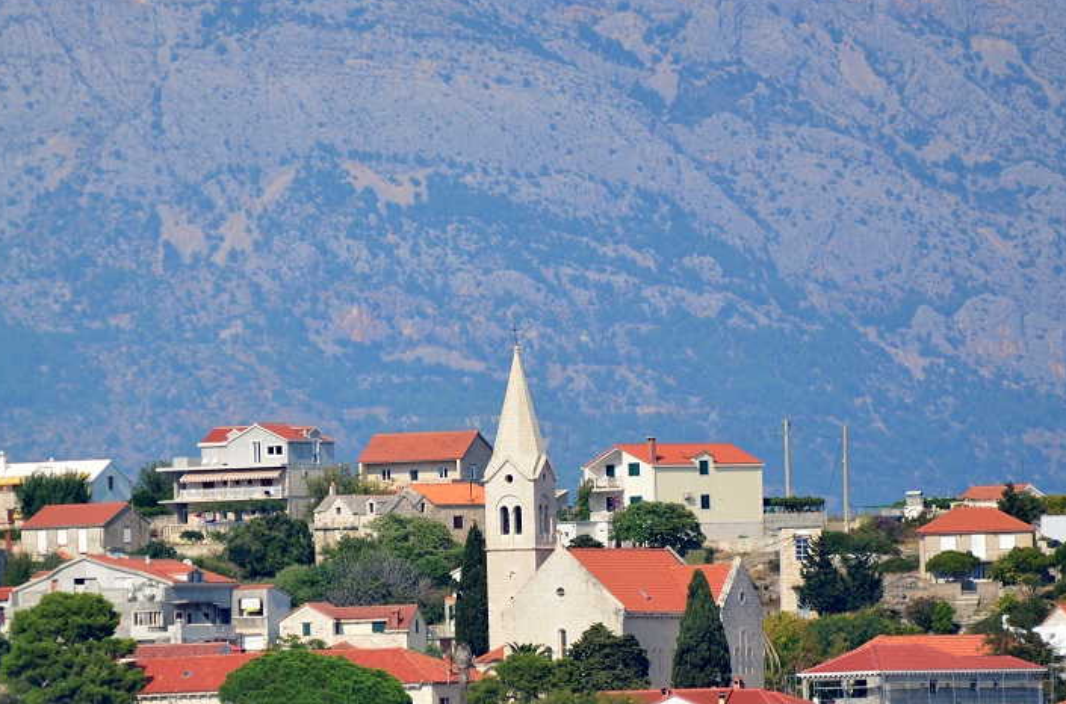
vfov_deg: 2.4
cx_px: 400
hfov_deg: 3.6
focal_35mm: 574
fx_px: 16951
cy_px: 406
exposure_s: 1/2000
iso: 400
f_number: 5.6
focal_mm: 270
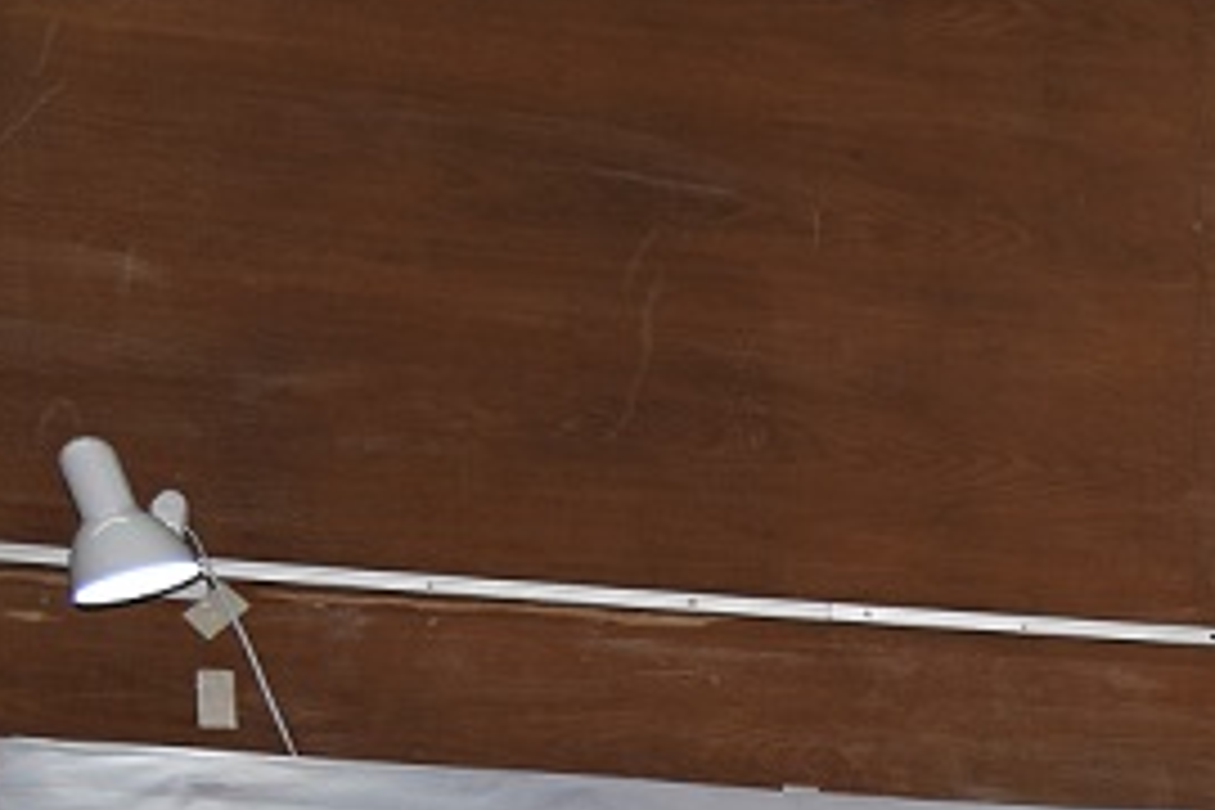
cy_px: 1330
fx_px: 4286
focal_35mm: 127
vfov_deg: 10.3
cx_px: 2097
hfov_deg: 14.4
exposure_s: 1/80
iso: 100
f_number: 4
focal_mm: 35
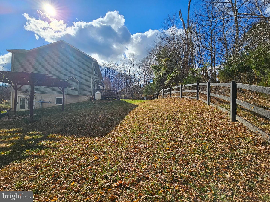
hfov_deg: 106.2
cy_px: 101
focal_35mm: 13
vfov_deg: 89.9
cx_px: 135
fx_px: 101
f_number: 2.2
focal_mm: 2.2
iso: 50
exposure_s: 1/2882
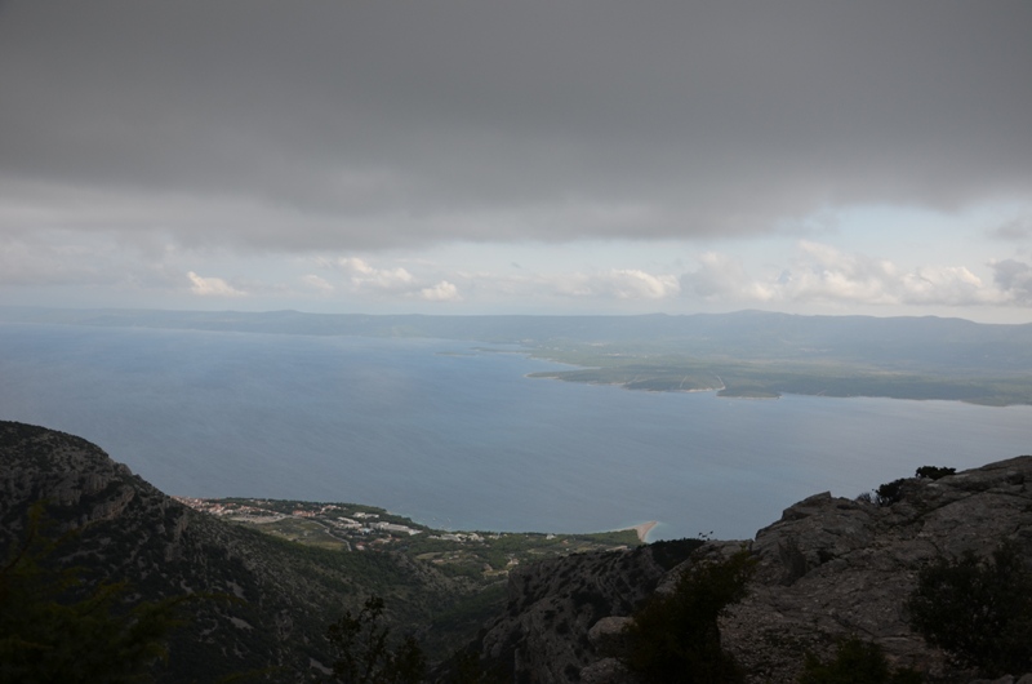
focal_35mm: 32
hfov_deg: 59.6
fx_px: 901
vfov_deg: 41.5
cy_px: 342
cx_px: 516
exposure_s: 1/250
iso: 200
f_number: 8
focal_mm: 21
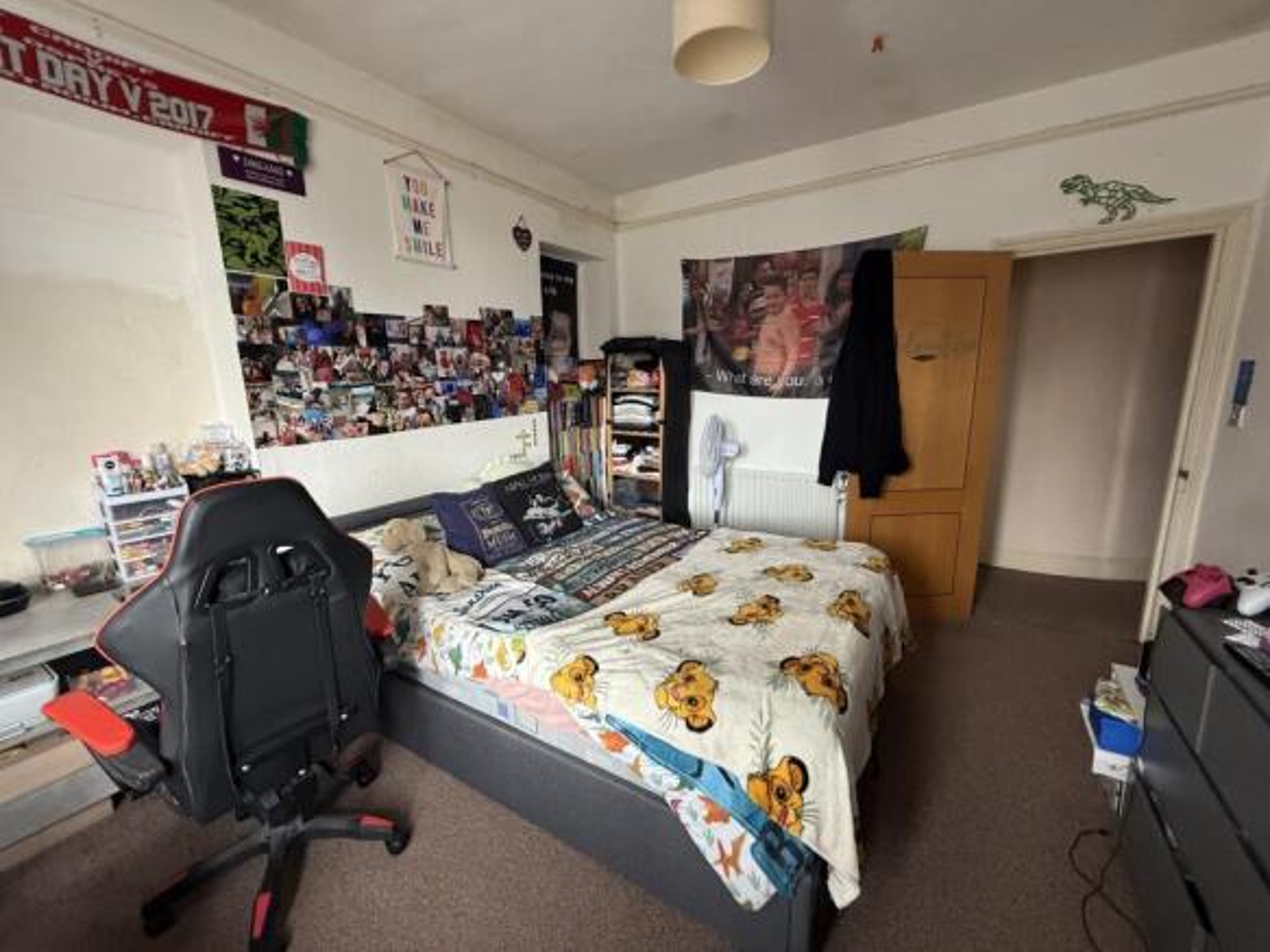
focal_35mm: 14
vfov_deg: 85.7
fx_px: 514
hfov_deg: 102.1
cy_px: 476
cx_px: 635
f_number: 2.2
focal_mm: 2.22
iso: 320
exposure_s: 1/99
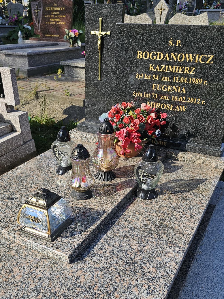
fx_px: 293
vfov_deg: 52.2
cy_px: 214
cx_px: 100
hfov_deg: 41.7
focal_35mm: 34
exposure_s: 1/621
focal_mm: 6.3
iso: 10
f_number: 1.7
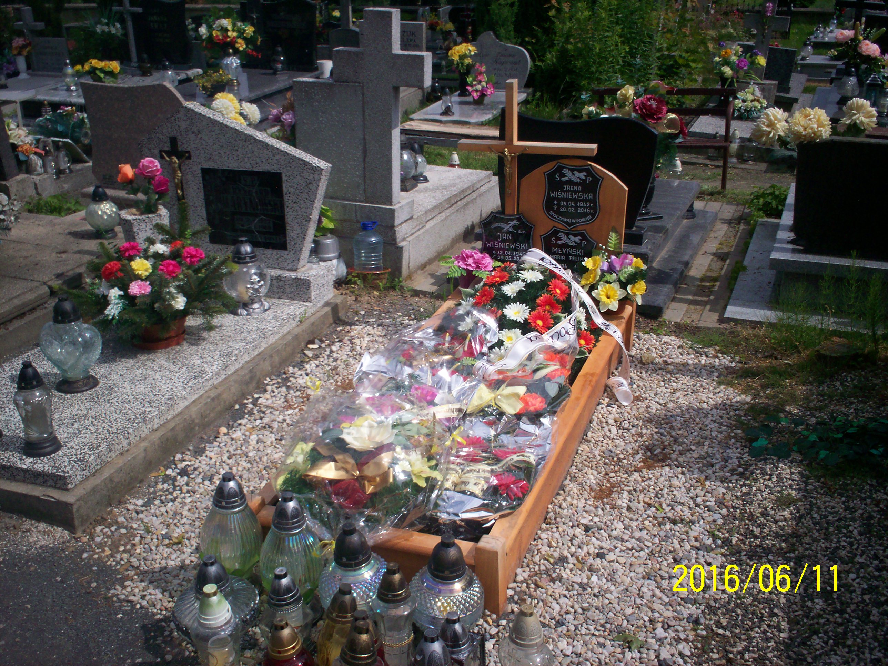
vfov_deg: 39.7
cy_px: 333
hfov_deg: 51.4
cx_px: 444
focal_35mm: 36
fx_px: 924
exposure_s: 1/1148
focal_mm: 6
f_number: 4.5
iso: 100
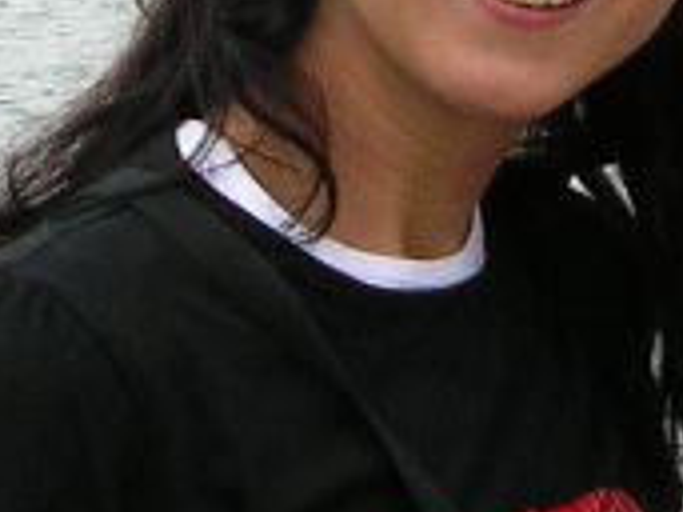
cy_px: 24
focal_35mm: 234
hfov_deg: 8.4
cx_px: 735
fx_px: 4614
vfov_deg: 6.3
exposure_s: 1/253
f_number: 2.8
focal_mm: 5.8
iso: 50
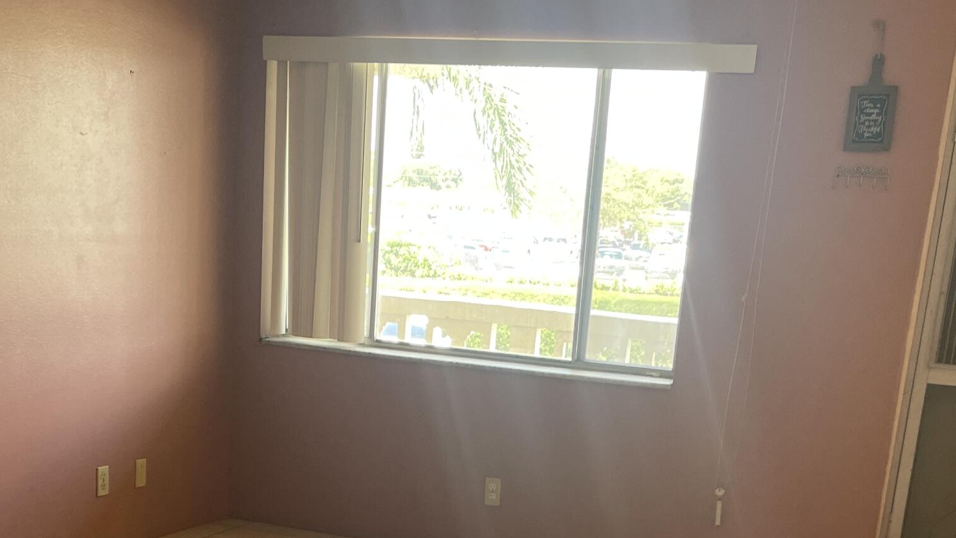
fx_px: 1420
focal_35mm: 56
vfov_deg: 20.1
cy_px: 656
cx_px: 442
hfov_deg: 37.2
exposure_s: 1/121
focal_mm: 4.2
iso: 80
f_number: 1.6
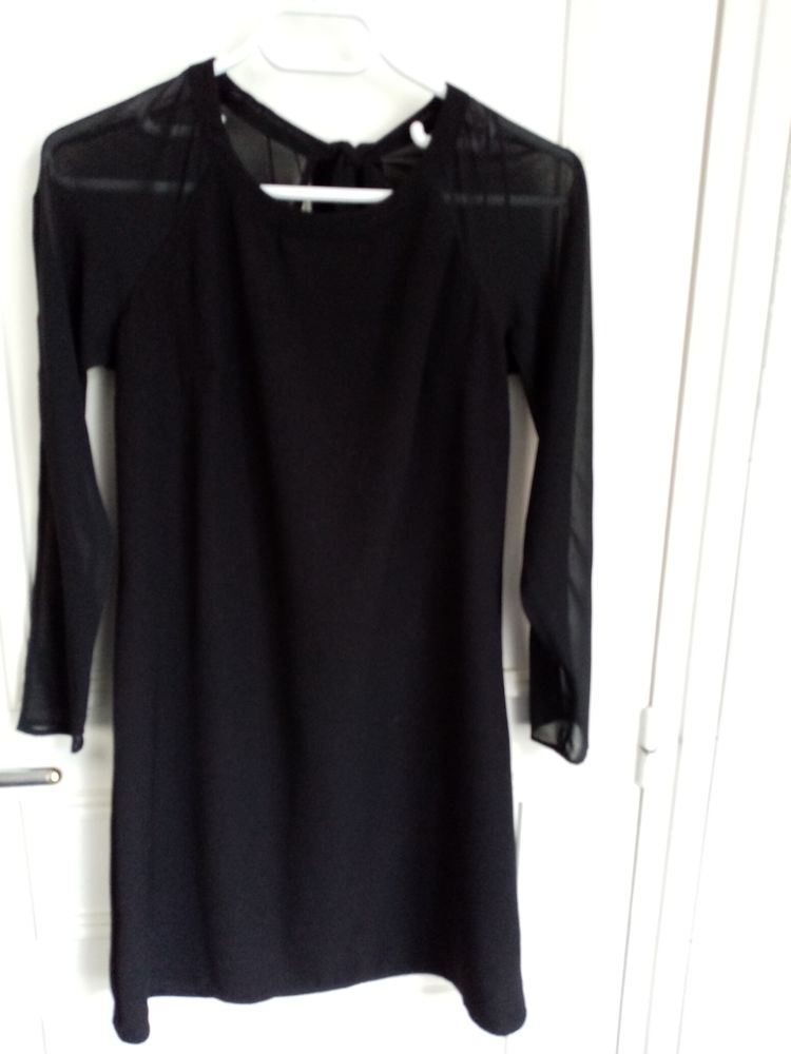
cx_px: 396
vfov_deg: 67.3
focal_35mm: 26
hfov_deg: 53.1
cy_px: 527
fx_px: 792
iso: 387
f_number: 1.8
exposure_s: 1/25
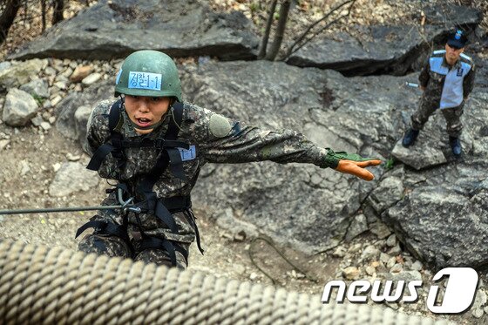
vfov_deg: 9.1
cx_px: 244
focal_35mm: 150
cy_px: 162
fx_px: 2033
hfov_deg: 13.7
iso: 200
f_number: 7.1
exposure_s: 1/200
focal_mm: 100
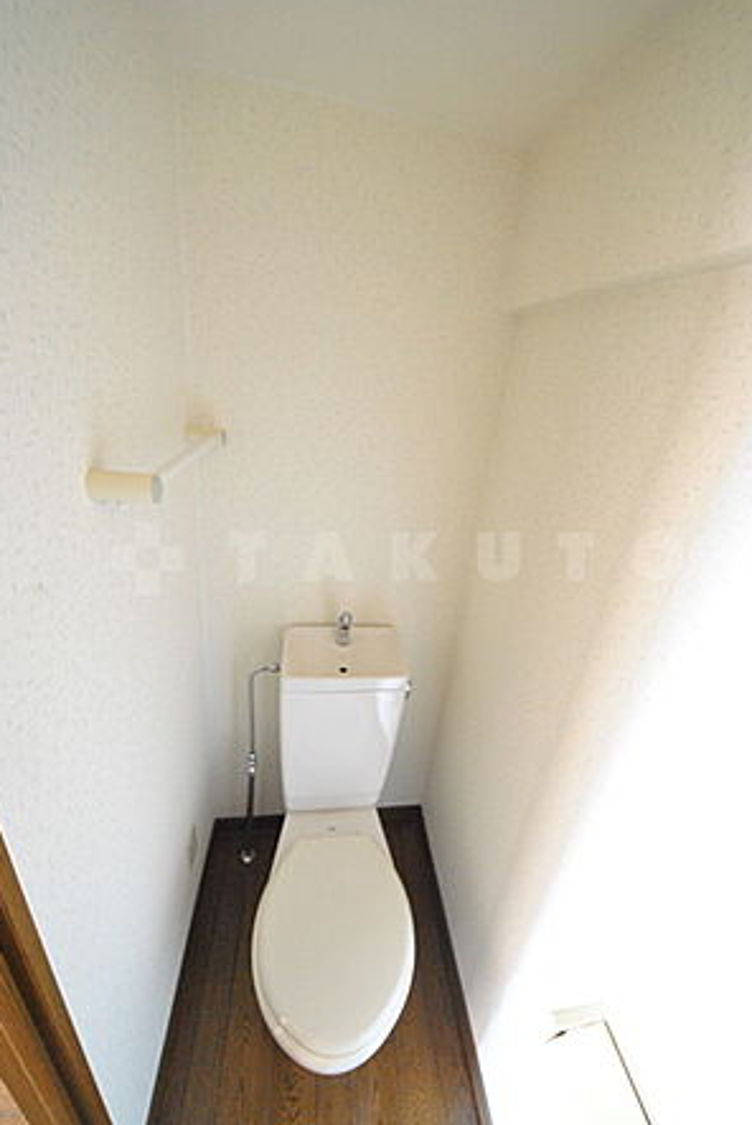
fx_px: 407
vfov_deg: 108.3
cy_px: 559
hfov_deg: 85.4
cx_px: 398
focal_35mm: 13
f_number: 4.5
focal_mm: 8
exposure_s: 1/8
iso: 1600
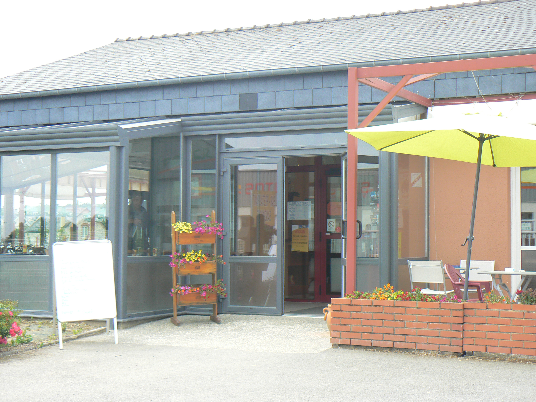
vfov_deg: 24.4
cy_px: 201
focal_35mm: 60
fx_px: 929
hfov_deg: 32.2
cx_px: 268
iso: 80
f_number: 3.2
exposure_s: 1/250
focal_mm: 10.1
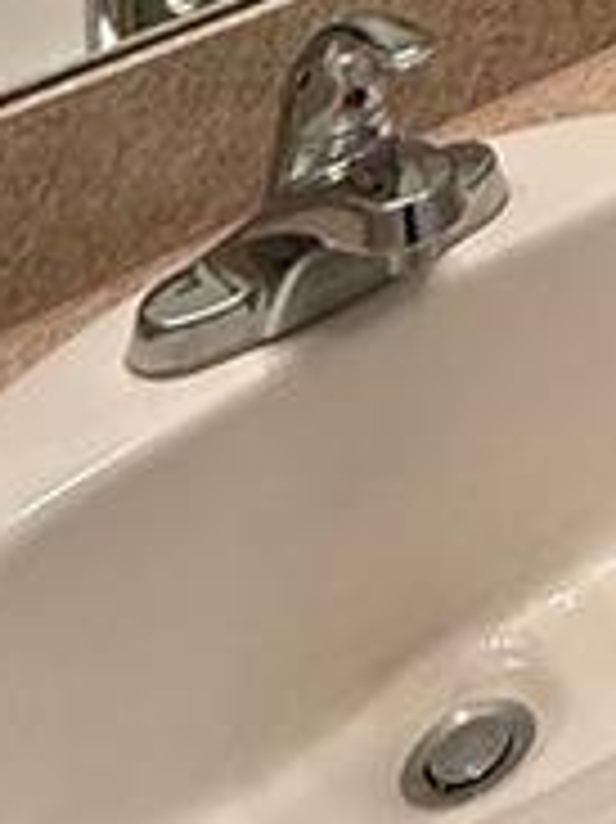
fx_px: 2185
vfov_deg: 14.8
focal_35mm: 92
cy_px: -1076
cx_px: 1637
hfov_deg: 11.8
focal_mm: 2.22
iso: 200
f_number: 2.2
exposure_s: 1/60
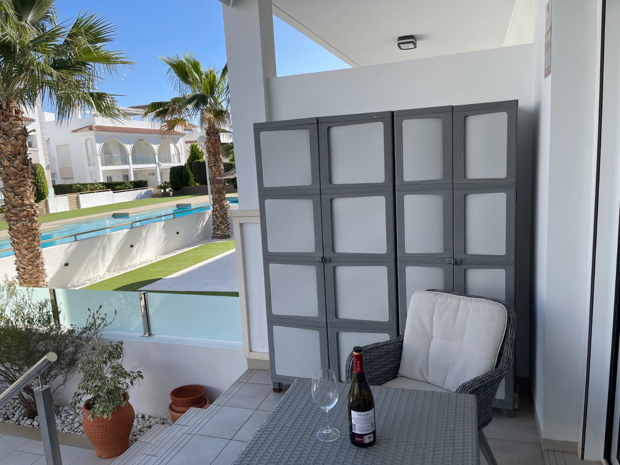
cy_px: 232
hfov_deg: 69.4
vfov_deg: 54.9
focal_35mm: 25
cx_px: 310
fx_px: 448
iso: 32
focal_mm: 5.1
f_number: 1.6
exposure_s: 1/2203
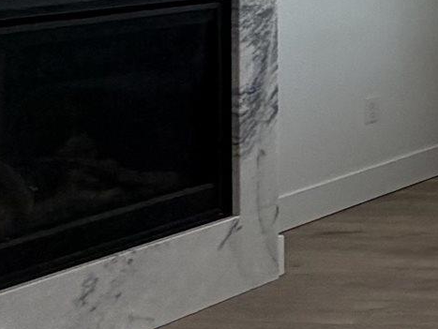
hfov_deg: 12.6
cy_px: -110
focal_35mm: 92
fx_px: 1165
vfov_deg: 15.3
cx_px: 1206
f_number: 2.2
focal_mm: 2.22
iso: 64
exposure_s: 1/120
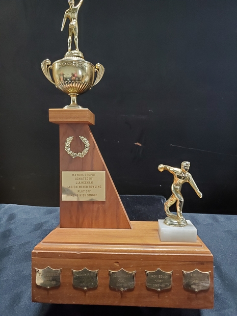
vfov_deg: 67.3
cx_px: 118
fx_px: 237
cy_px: 158
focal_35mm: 26
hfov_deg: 53.1
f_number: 1.5
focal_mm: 4.3
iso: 400
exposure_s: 1/39
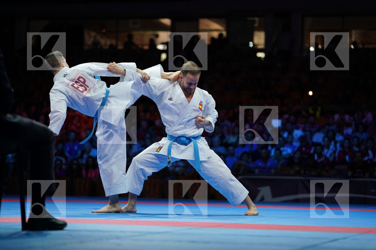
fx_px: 1253
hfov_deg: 17.1
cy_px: 125
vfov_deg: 11.4
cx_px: 188
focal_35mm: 120
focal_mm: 120
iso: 640
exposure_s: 1/500
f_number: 2.8
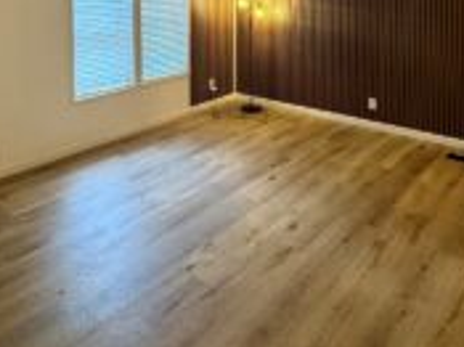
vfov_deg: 39.4
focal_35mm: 32
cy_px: 8
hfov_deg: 55.9
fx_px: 429
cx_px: 162
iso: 250
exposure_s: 1/60
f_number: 2.2
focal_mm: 2.22
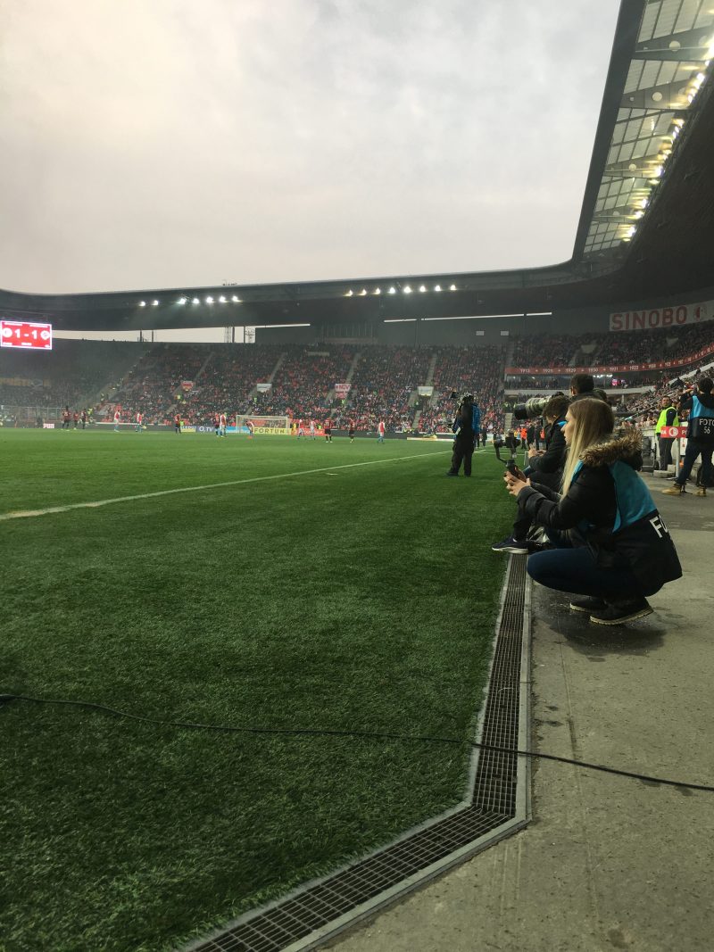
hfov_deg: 48.2
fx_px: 798
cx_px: 357
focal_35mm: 29
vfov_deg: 61.7
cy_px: 476
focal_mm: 4.15
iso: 32
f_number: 2.2
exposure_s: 1/100
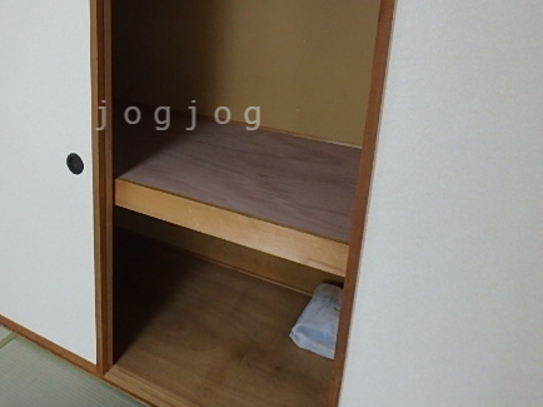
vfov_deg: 44.3
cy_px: 115
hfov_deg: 57.1
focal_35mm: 31
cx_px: 181
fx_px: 486
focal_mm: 3.7
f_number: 3.5
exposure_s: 1/30
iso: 500
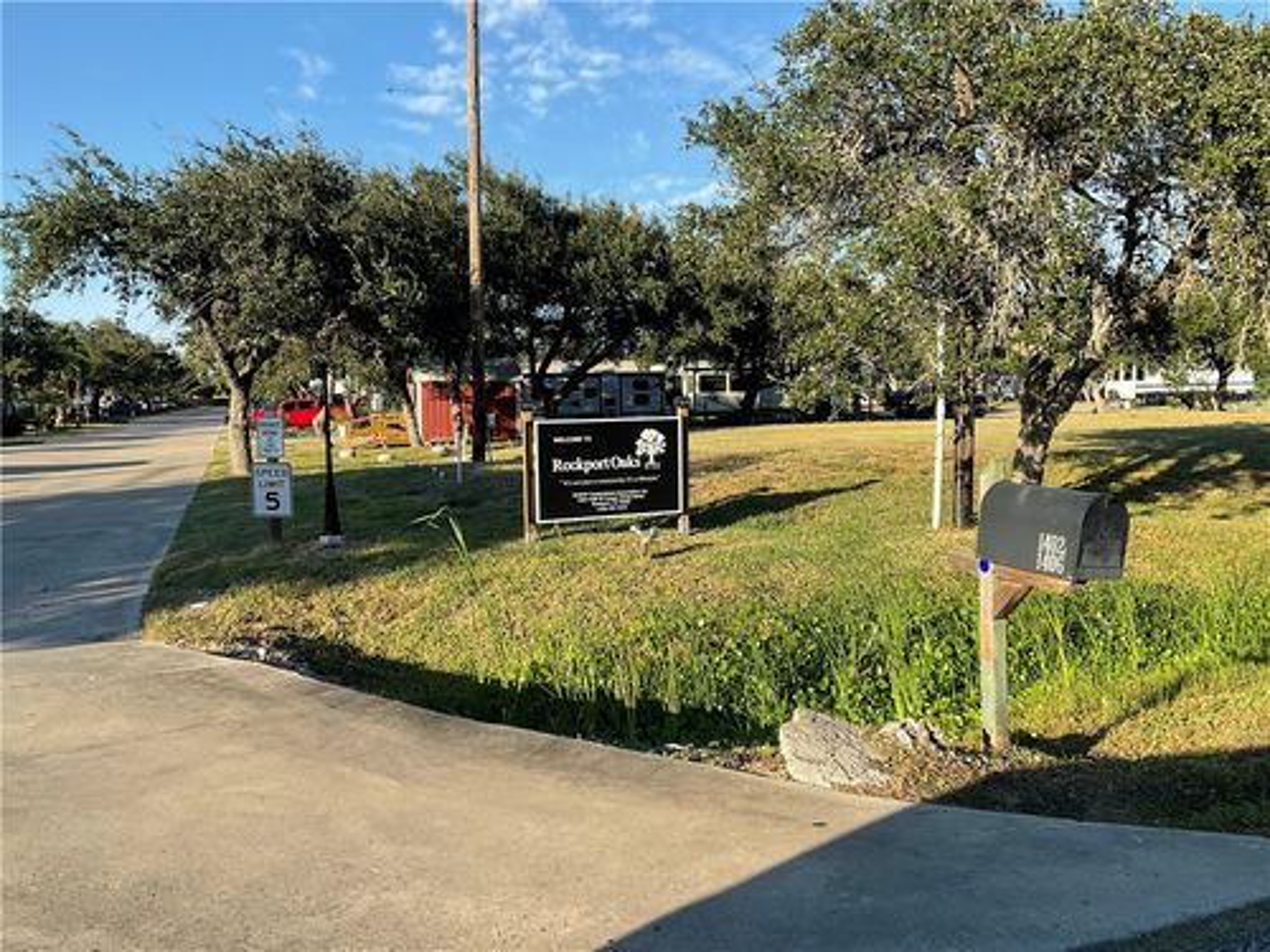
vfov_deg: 48.2
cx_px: 635
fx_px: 1064
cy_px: 476
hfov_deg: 61.7
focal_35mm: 29
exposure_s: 1/855
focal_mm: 3
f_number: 1.8
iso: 16
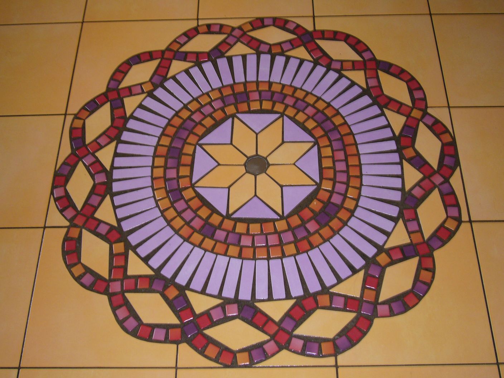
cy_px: 189
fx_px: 670
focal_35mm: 46
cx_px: 252
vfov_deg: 31.5
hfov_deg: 41.2
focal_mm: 7.5
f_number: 3.5
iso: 100
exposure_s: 1/30
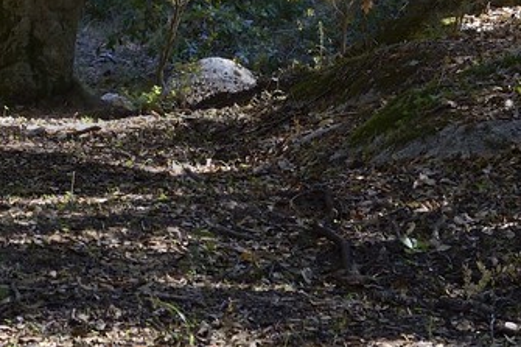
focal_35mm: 277
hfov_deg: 7.4
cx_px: -26
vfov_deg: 4.8
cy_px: -447
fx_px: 4007
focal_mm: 58
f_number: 8
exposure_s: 1/60
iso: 400
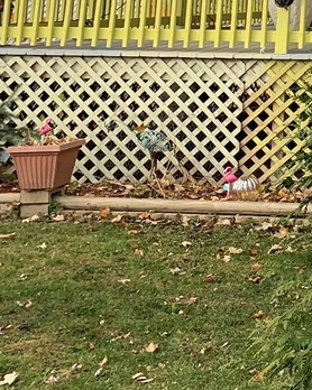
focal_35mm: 105
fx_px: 1213
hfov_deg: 12.1
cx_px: 726
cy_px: -145
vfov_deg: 17.0
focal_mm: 4.25
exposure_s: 1/492
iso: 25
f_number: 1.8
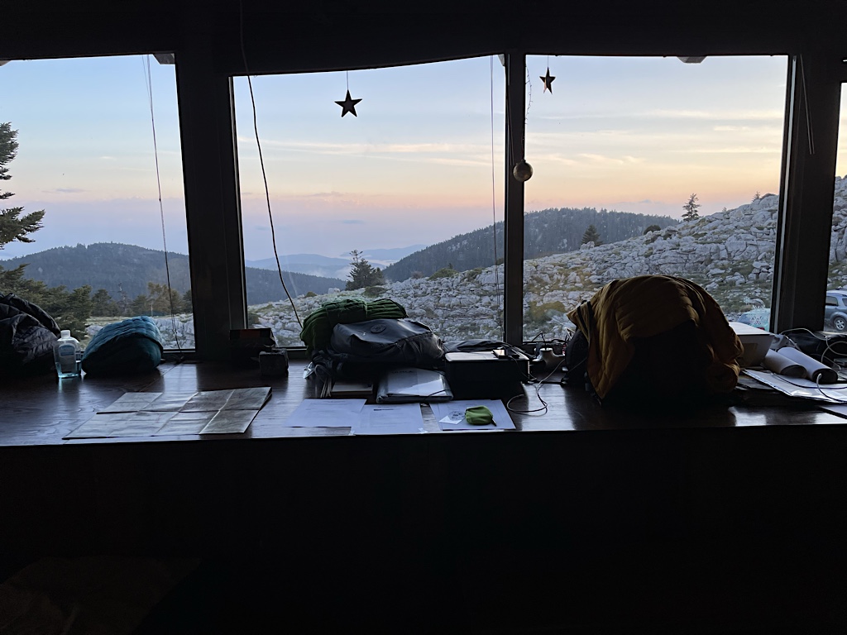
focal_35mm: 26
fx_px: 636
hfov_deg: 67.3
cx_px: 424
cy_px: 318
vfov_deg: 53.1
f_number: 1.6
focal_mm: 4.2
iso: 32
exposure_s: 1/213
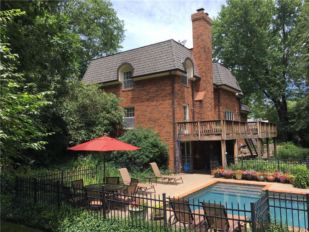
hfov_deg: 61.7
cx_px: 154
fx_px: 259
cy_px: 116
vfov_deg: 48.2
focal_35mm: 29
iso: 25
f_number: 2.2
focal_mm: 4.15
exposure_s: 1/635
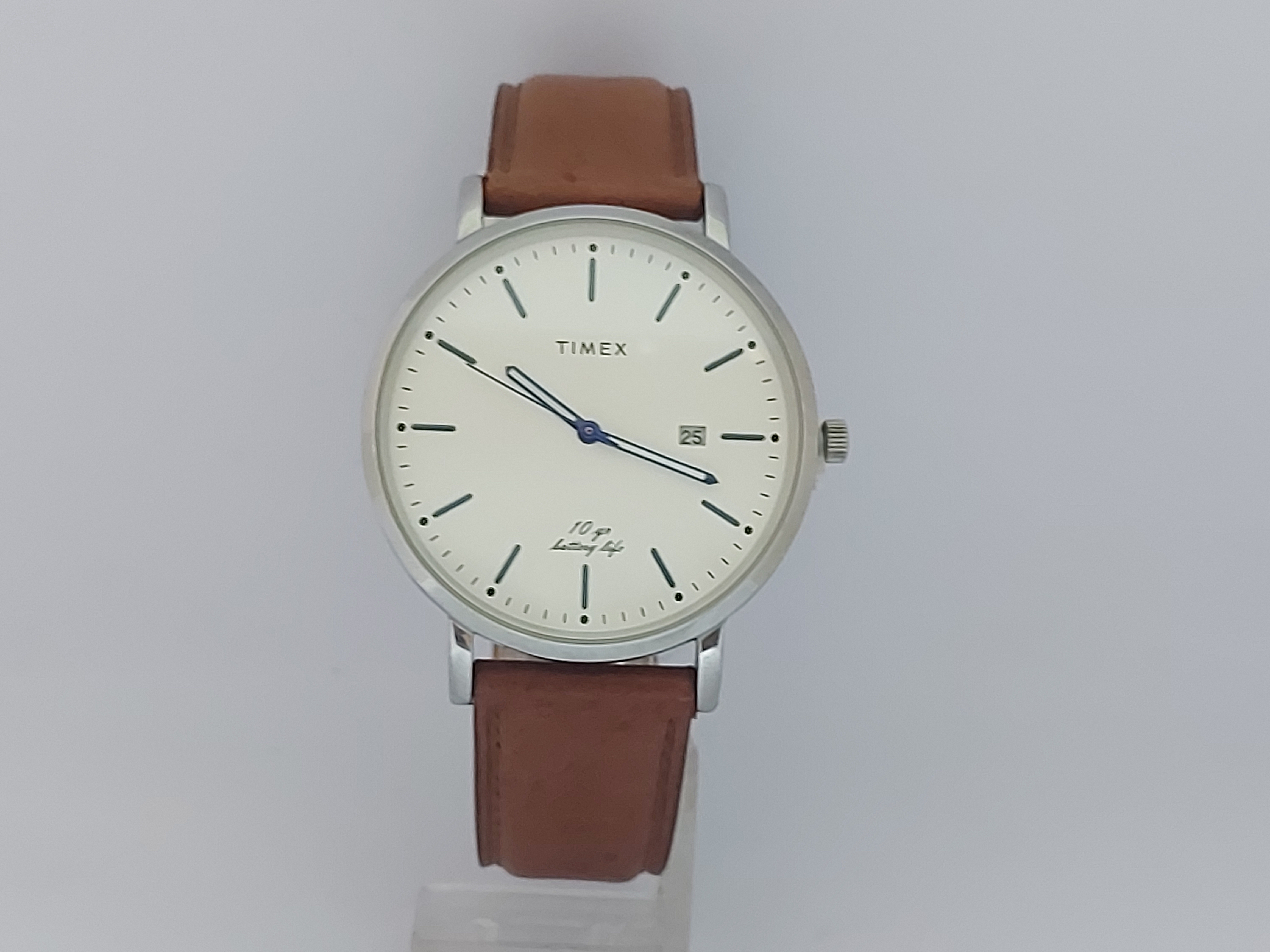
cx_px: 635
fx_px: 881
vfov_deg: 56.8
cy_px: 476
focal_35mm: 24
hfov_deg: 71.6
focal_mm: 5.23
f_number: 1.8
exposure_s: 1/50
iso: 125
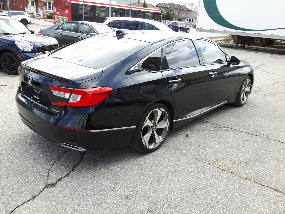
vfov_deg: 45.4
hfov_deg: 58.4
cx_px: 142
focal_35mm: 31
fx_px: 255
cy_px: 107
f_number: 1.9
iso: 40
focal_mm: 3.7
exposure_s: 1/281
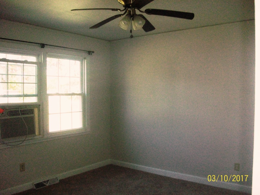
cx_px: 128
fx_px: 248
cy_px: 100
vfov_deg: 43.0
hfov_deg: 55.3
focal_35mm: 33
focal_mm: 5.7
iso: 400
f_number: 2.8
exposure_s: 1/125
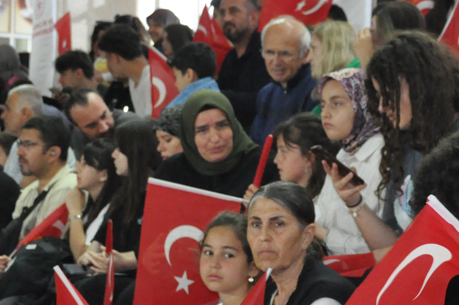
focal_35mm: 170
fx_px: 2165
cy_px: 305
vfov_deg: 8.0
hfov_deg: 12.1
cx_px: 242
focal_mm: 48
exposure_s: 1/160
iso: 3200
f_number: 5.6
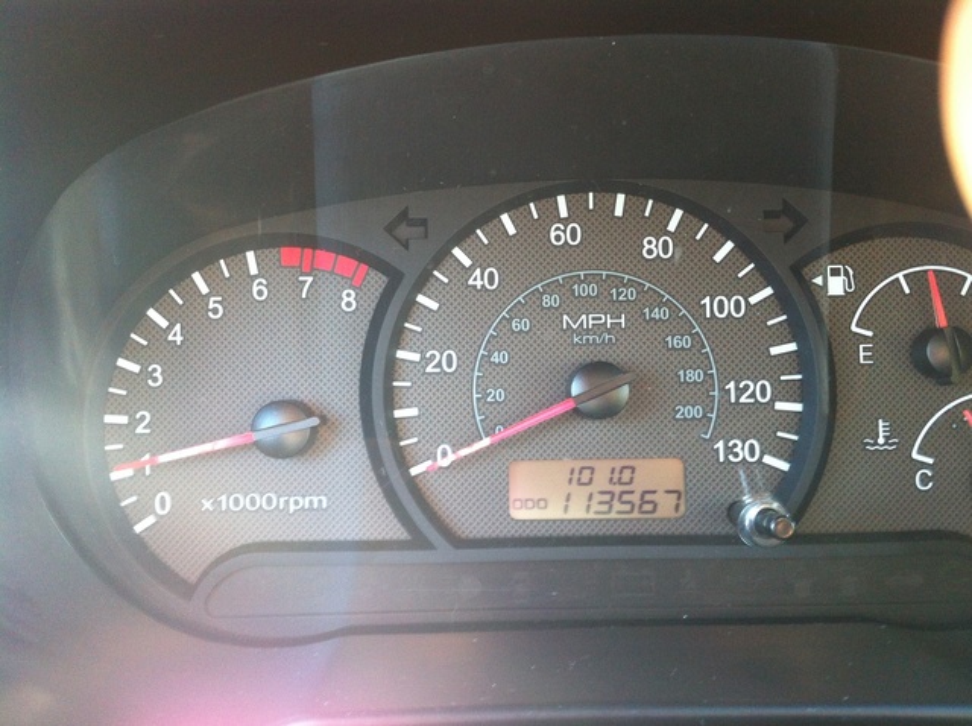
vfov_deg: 40.6
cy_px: 363
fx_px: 981
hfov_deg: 52.7
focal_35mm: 35
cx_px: 486
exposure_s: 1/15
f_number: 2.8
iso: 125
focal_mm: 3.85
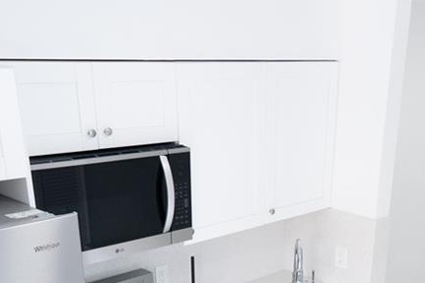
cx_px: 307
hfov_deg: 37.5
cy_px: 337
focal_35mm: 52
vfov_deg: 23.7
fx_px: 614
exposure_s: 1/80
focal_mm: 14
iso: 250
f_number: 5.6
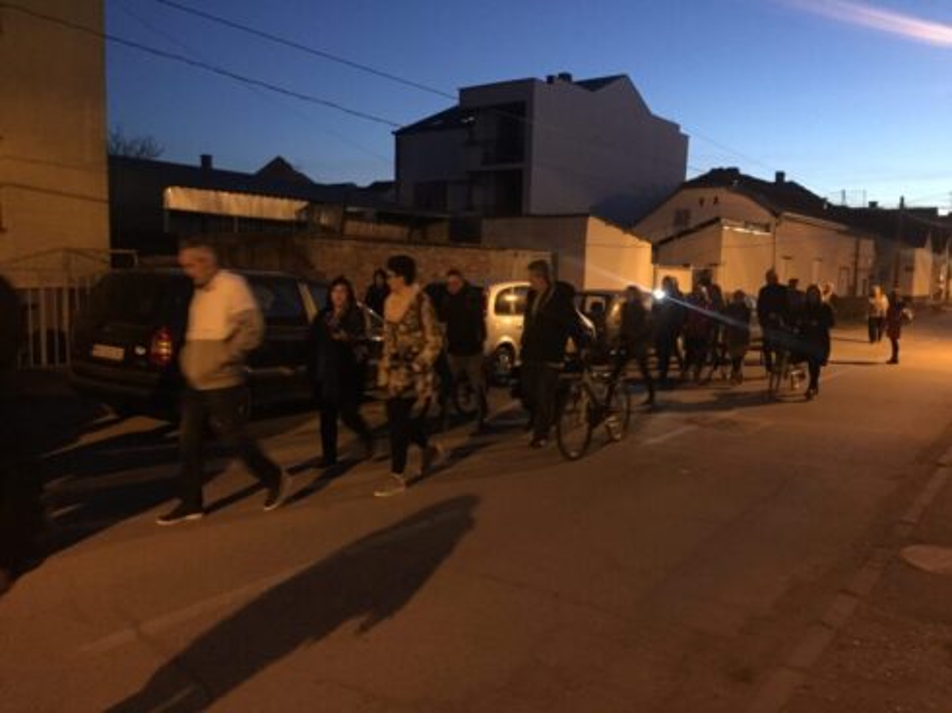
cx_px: 476
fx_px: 797
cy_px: 356
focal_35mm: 29
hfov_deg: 61.7
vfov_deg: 48.2
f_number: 2.2
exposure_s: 1/17
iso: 640
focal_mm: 4.15
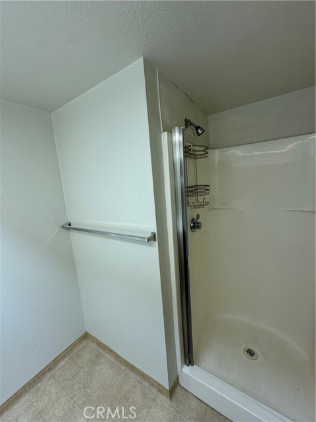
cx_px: 158
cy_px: 211
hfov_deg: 85.7
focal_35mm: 14
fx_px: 170
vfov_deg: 102.1
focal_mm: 2.22
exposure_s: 1/60
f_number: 2.2
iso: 200
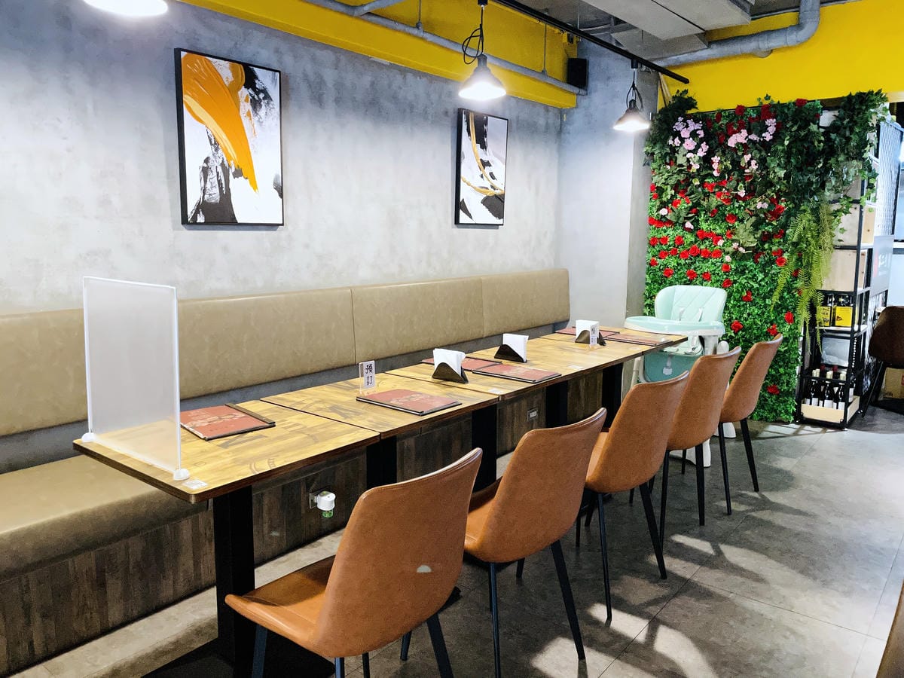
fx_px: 679
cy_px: 339
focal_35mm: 26
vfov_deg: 53.1
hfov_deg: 67.3
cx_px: 452
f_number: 1.6
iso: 250
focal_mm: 4.2
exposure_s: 1/60
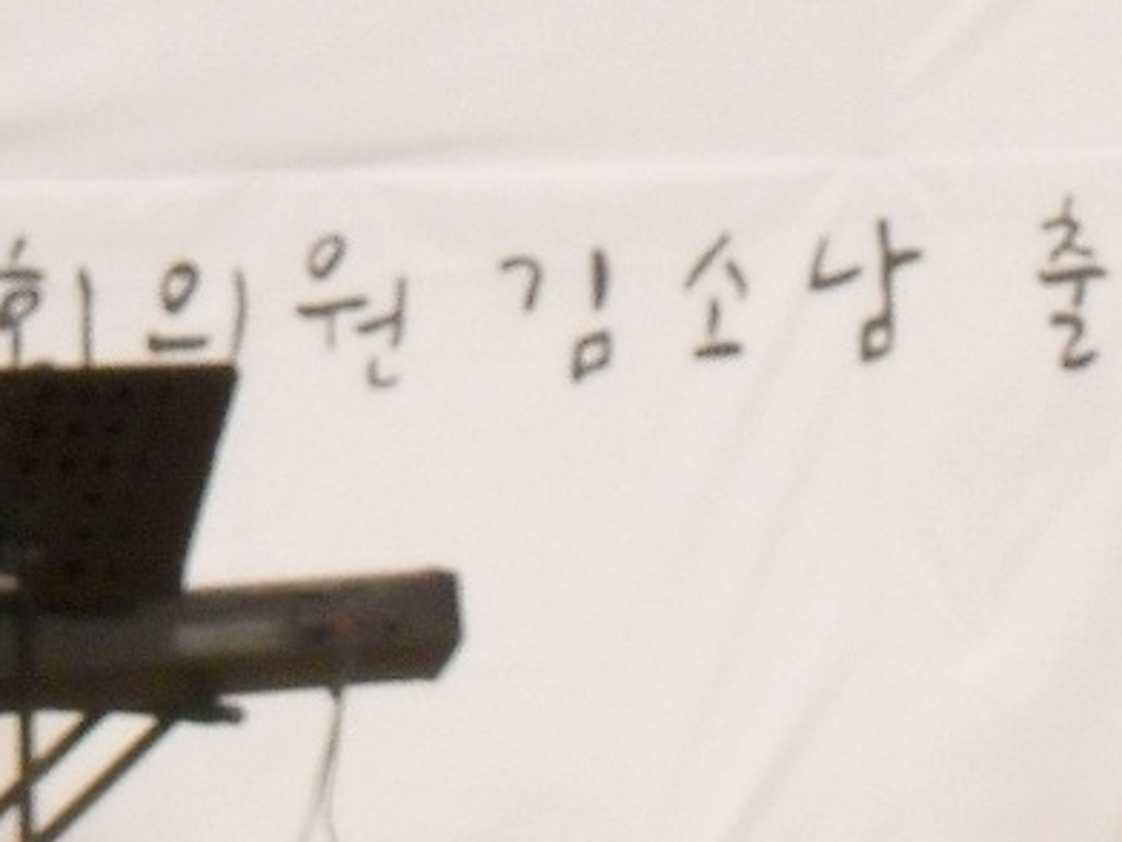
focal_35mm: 350
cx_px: 862
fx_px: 11344
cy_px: 206
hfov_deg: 5.7
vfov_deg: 4.2
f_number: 4.2
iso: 400
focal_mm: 12
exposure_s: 1/45
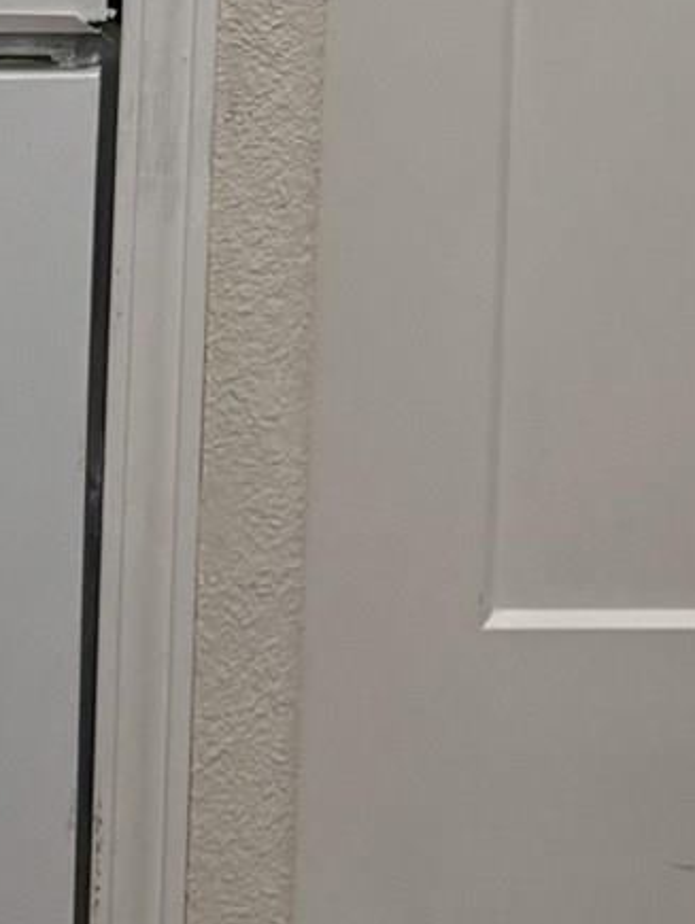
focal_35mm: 127
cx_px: 612
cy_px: -877
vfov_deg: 13.5
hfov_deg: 11.6
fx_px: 3395
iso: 200
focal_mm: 6.76
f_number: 1.78
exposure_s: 1/120
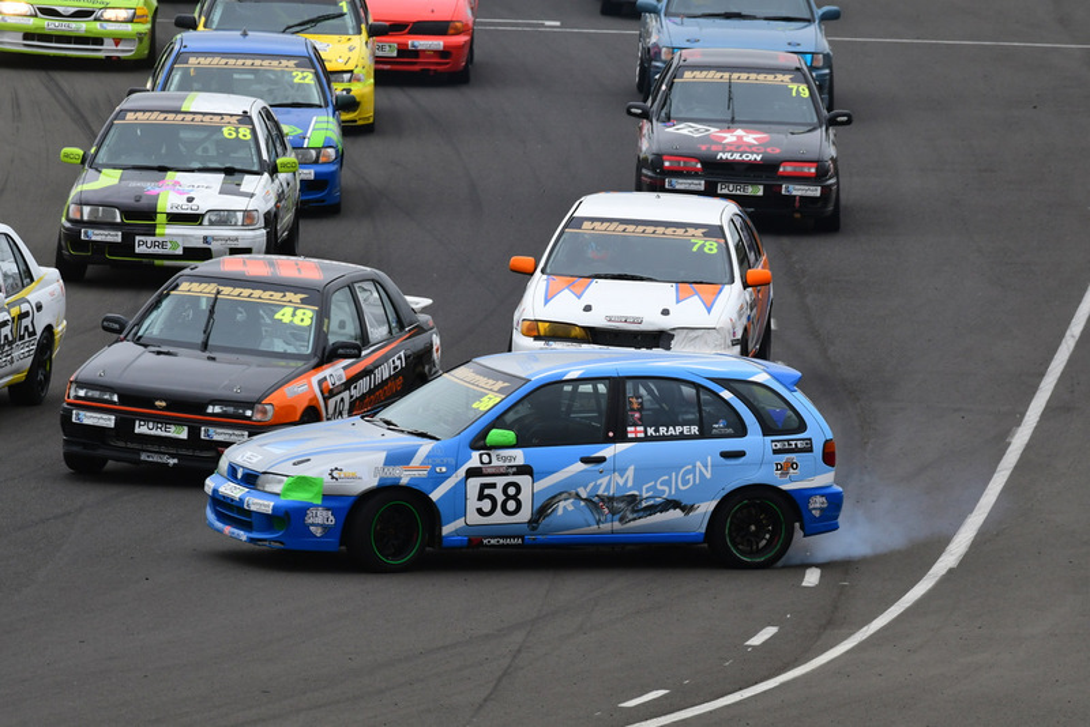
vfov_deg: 2.5
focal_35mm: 540
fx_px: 16355
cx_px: 545
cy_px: 364
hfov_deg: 3.8
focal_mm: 360
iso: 640
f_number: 10
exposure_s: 1/640
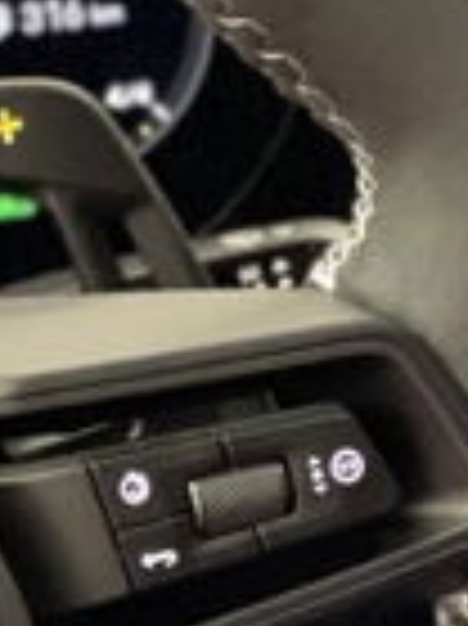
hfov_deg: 3.9
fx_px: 6915
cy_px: 1275
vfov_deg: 5.1
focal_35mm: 383
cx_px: -189
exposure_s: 1/14
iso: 500
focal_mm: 6
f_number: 2
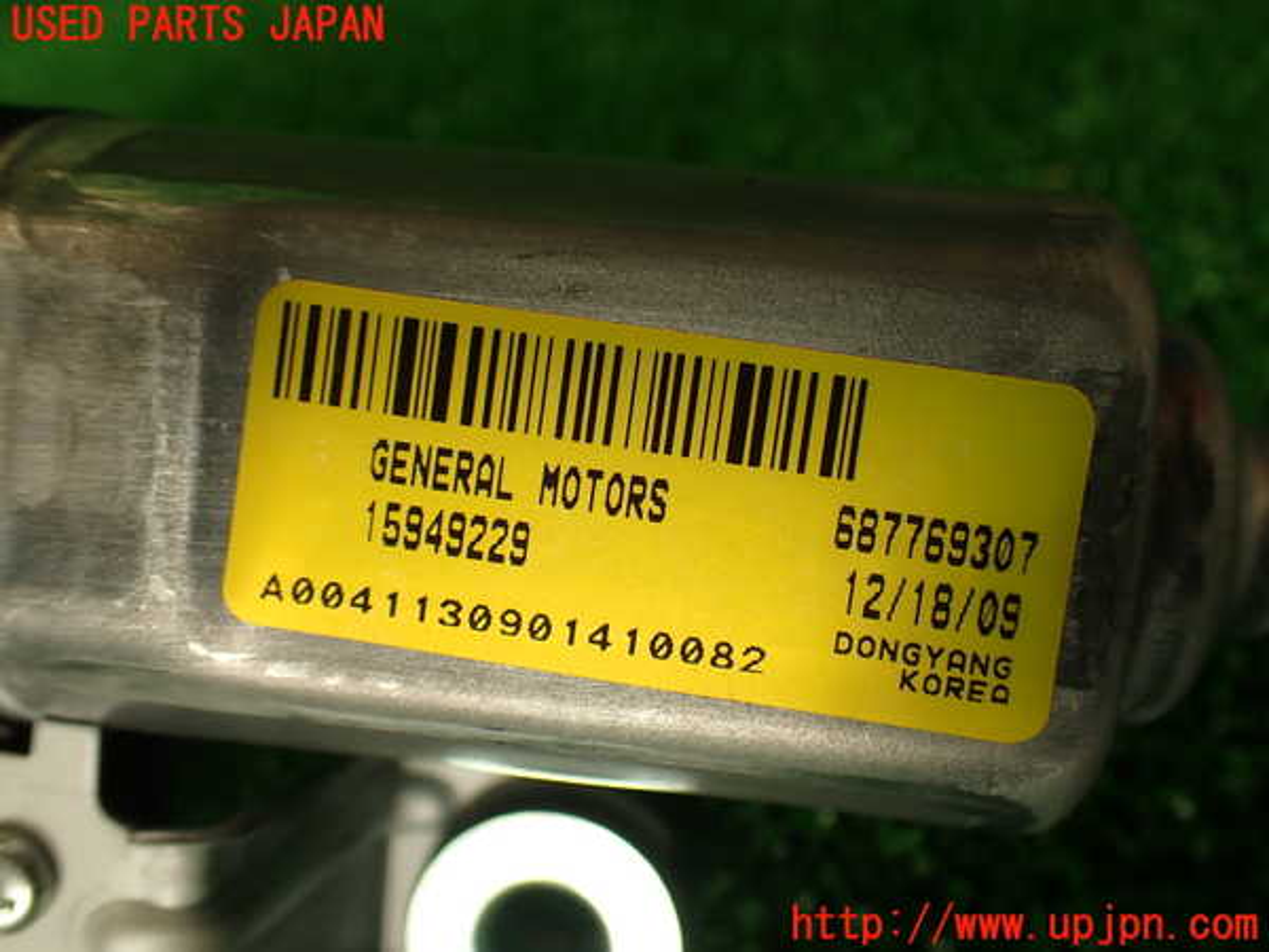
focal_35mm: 32
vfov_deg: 44.2
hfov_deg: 56.8
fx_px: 1173
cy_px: 476
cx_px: 634
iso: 100
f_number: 2.4
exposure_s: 1/100
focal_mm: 5.79
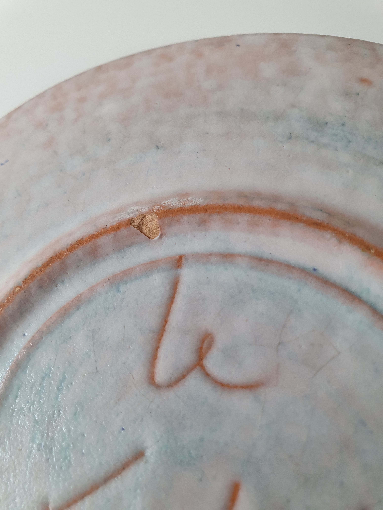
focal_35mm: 26
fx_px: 384
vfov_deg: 67.3
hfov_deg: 53.1
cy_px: 255
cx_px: 192
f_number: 2.4
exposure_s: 1/100
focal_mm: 4.32
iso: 125
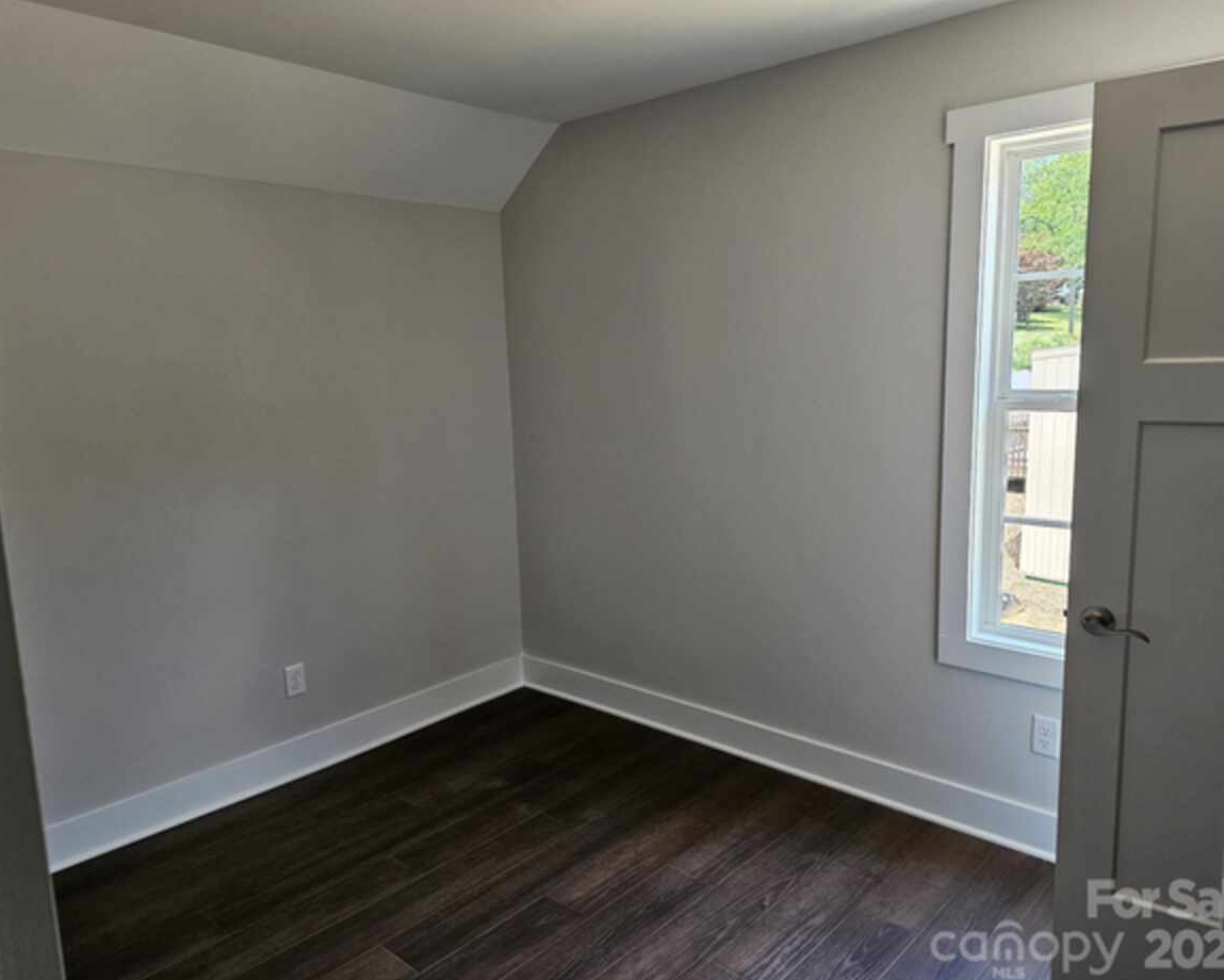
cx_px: 625
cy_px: 493
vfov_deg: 56.8
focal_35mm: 25
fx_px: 906
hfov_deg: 68.1
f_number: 1.7
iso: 125
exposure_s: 1/207
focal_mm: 6.3
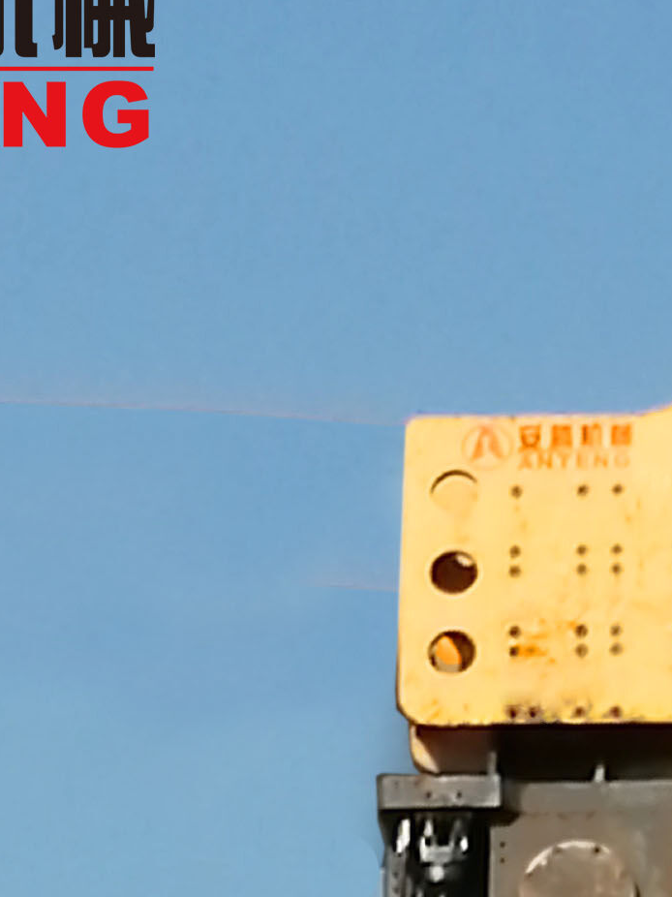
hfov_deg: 4.9
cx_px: 718
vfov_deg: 6.4
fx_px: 7795
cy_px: 1819
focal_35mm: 301
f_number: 1.8
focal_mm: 3.46
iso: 50
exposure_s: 1/2584
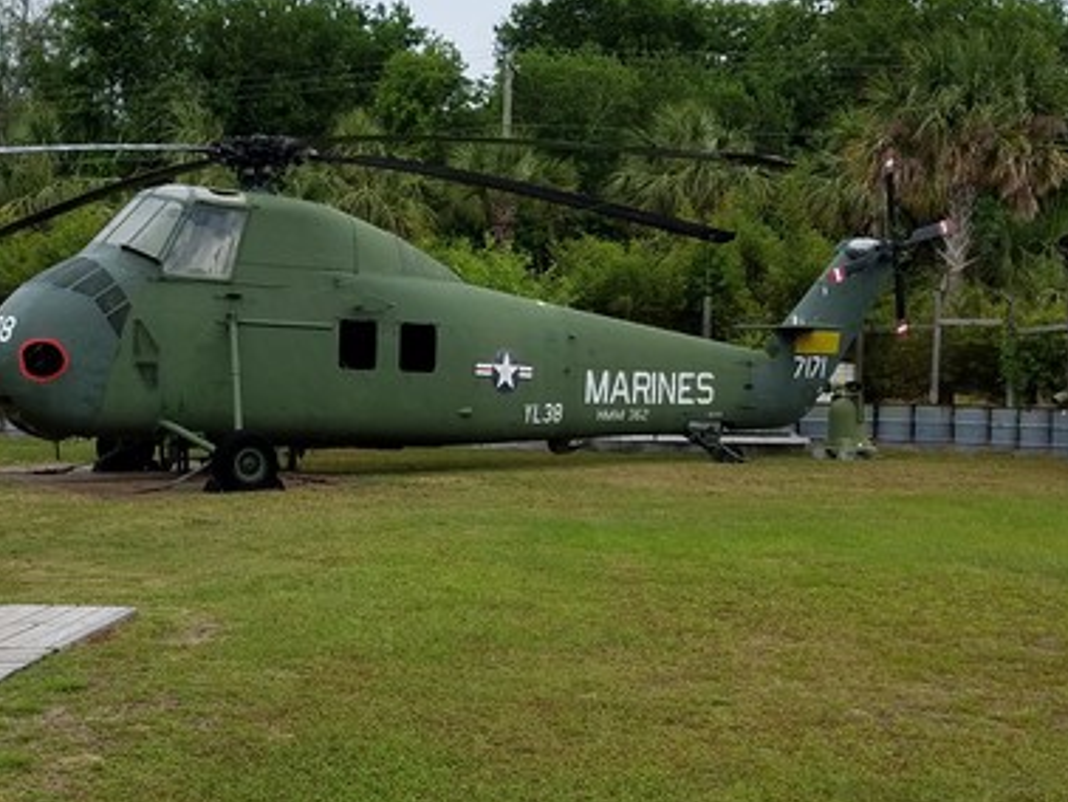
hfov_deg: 42.0
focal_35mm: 44
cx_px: 314
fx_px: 1358
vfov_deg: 32.9
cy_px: 429
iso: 50
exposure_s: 1/1436
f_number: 1.7
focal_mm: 4.2
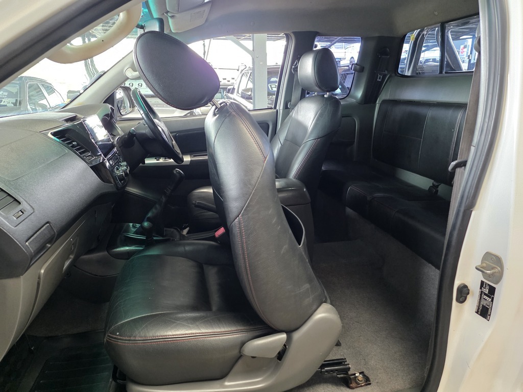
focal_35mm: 23
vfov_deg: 58.9
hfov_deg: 73.9
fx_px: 347
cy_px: 196
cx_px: 262
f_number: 1.7
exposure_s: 1/100
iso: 1600
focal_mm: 6.25
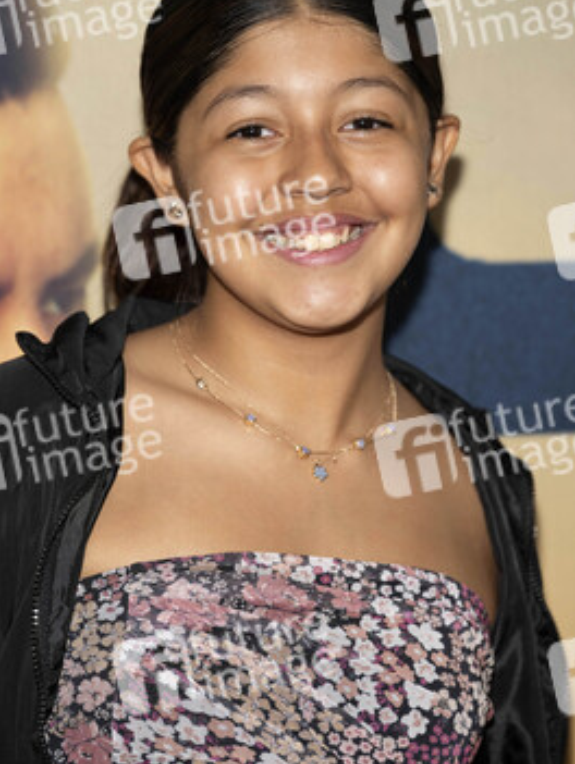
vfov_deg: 12.0
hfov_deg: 9.1
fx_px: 3626
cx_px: 288
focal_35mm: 164
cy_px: 337
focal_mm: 150
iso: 800
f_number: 4.5
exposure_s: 1/200
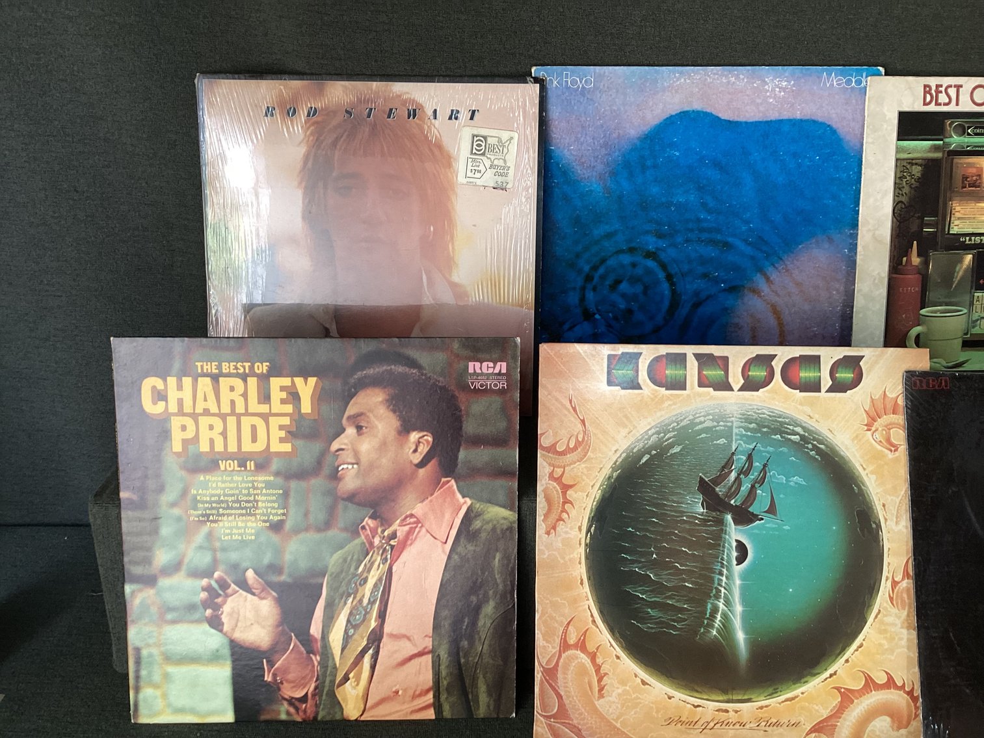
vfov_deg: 45.4
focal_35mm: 31
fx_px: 881
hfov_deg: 58.3
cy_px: 369
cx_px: 492
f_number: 2.4
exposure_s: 1/50
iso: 100
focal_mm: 3.3
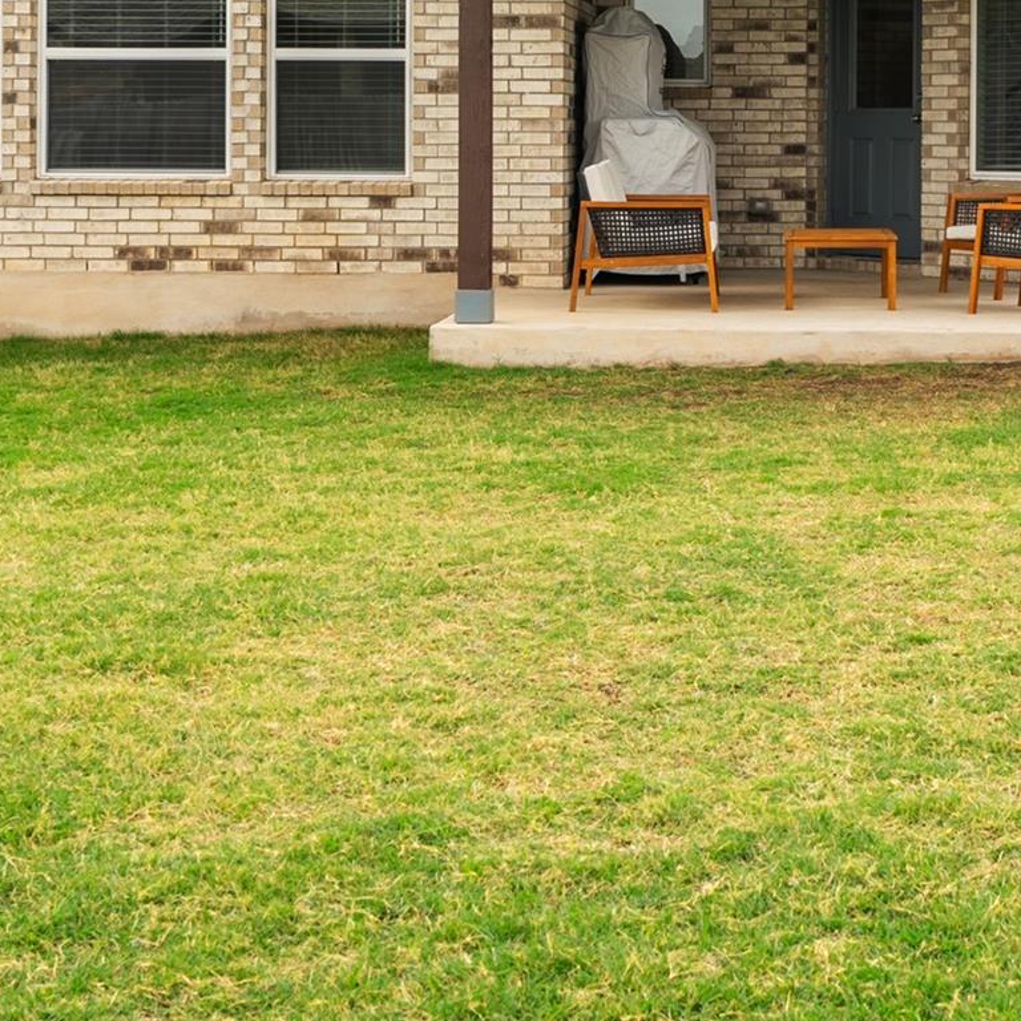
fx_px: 2269
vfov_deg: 24.7
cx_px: 725
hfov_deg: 25.2
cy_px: 130
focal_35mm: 68
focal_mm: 30
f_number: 10
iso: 125
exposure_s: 1/30
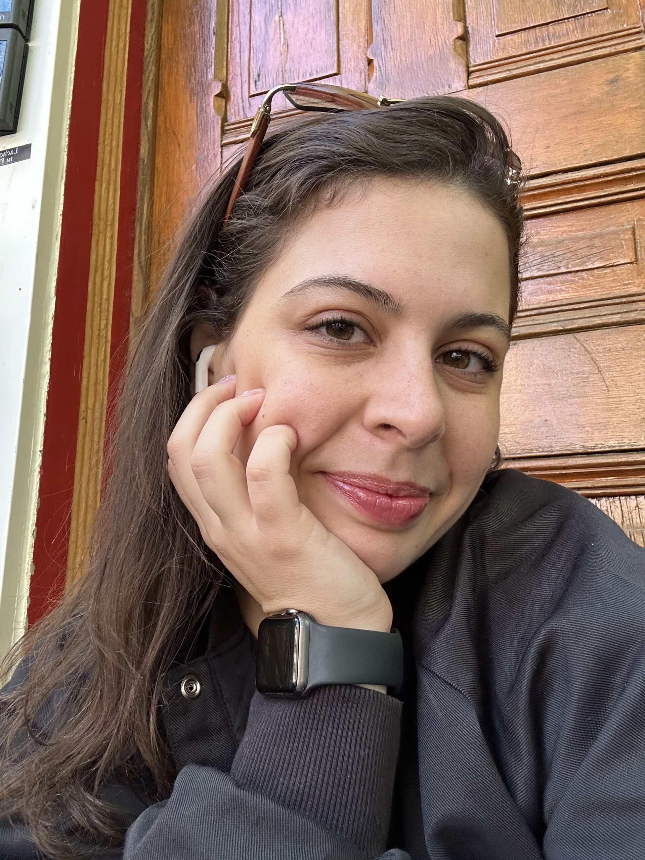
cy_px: 430
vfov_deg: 60.0
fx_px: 745
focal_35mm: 30
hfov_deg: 46.8
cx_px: 322
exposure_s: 1/121
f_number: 1.9
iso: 80
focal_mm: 2.69
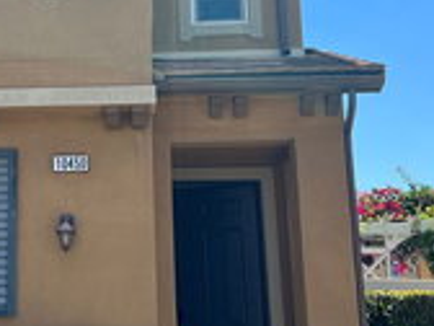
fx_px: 827
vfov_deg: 22.2
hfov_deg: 28.5
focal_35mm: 66
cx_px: 63
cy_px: 116
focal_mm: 5.7
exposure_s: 1/2571
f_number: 1.5
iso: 50
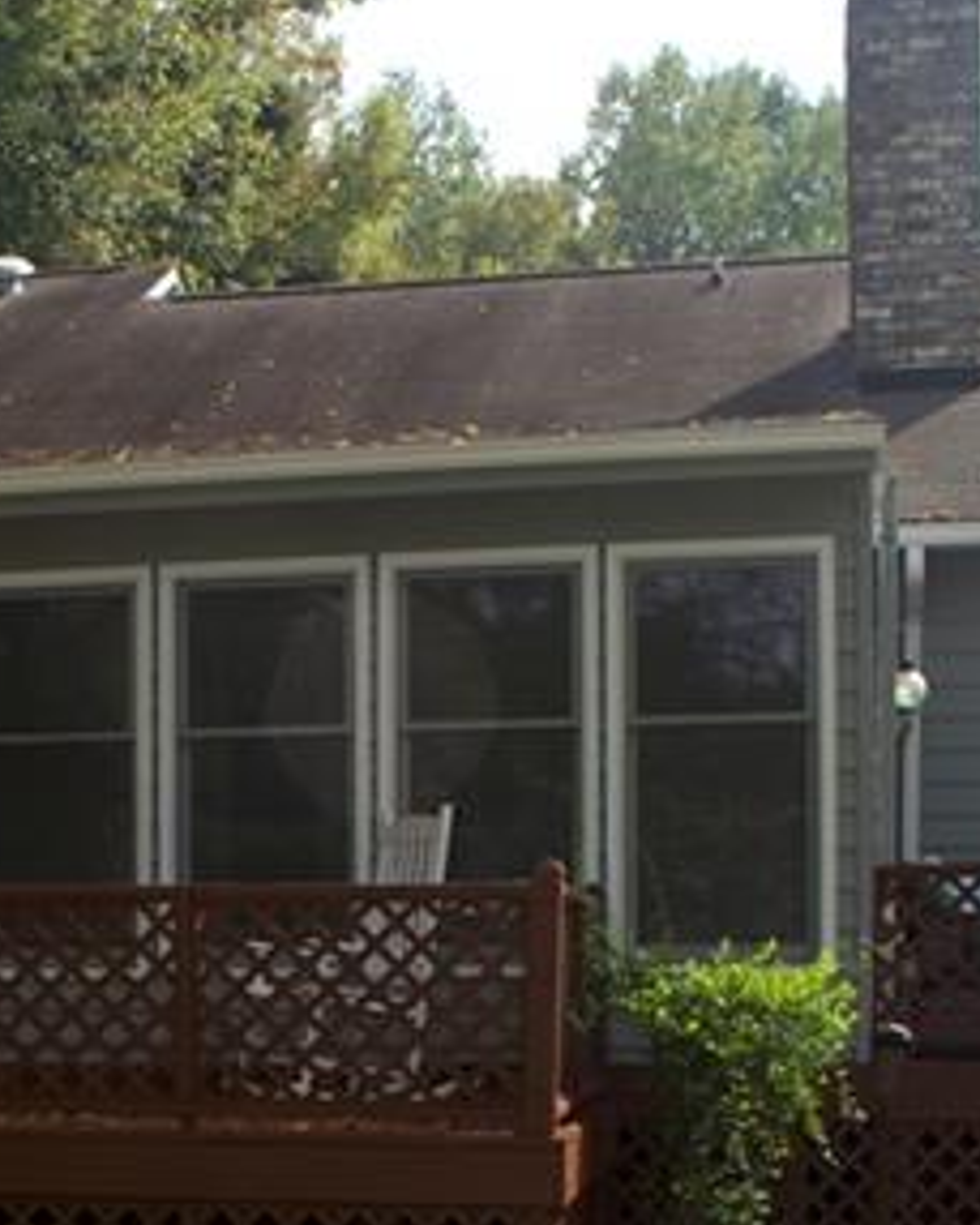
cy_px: 998
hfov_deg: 22.1
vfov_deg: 27.3
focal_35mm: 68
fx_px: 2464
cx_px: 137
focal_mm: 18
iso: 100
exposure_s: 1/160
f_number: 5.6
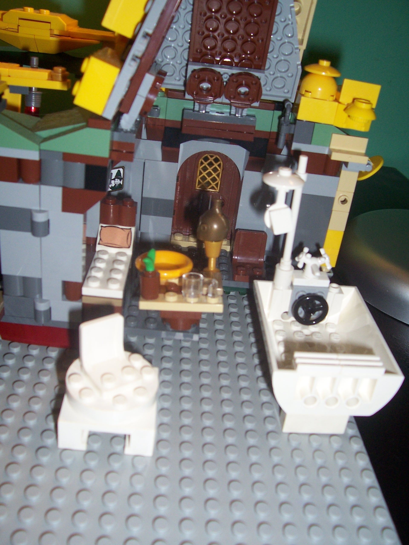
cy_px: 272
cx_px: 204
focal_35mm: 34
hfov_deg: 41.8
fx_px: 536
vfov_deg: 54.0
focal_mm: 5.6
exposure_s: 1/60
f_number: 2.7
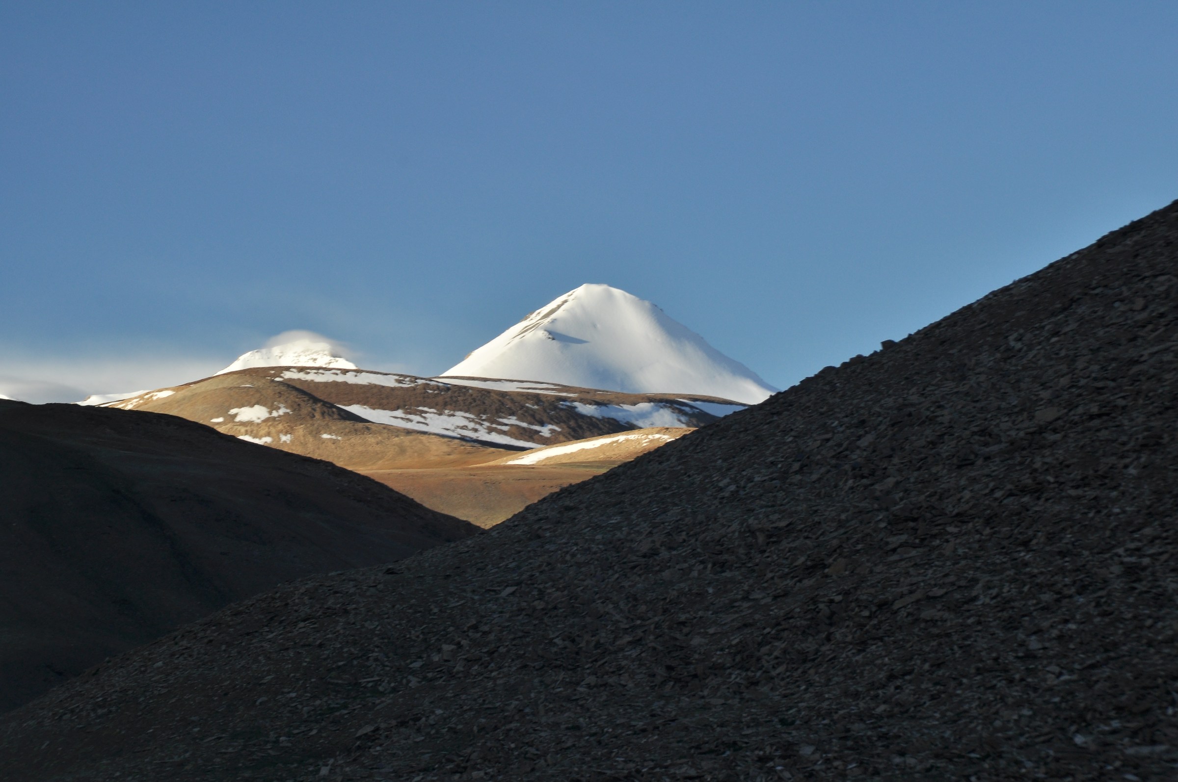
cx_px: 589
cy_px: 391
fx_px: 4902
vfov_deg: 9.1
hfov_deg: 13.7
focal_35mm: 150
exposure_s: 1/50
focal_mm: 100
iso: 200
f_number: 14
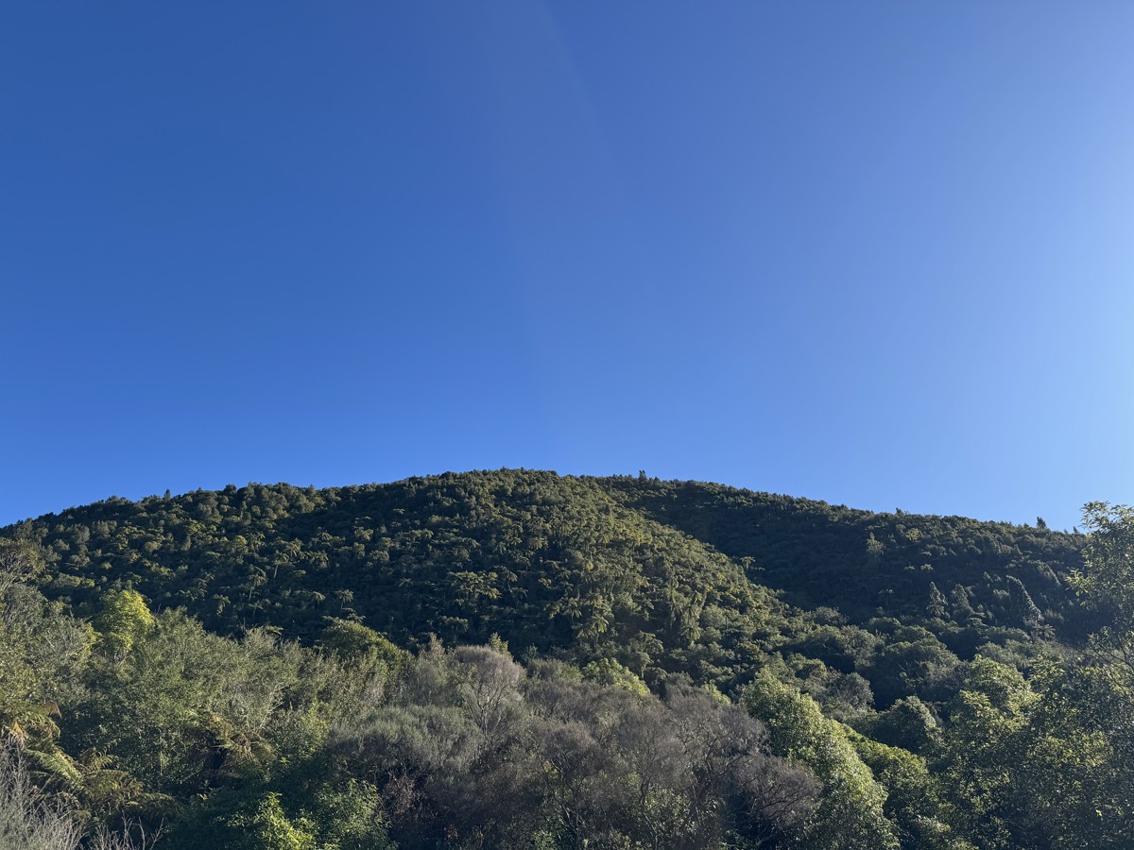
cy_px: 425
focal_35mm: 24
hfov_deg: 71.6
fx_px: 786
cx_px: 567
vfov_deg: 56.8
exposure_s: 1/3413
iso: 80
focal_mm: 6.76
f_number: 1.78
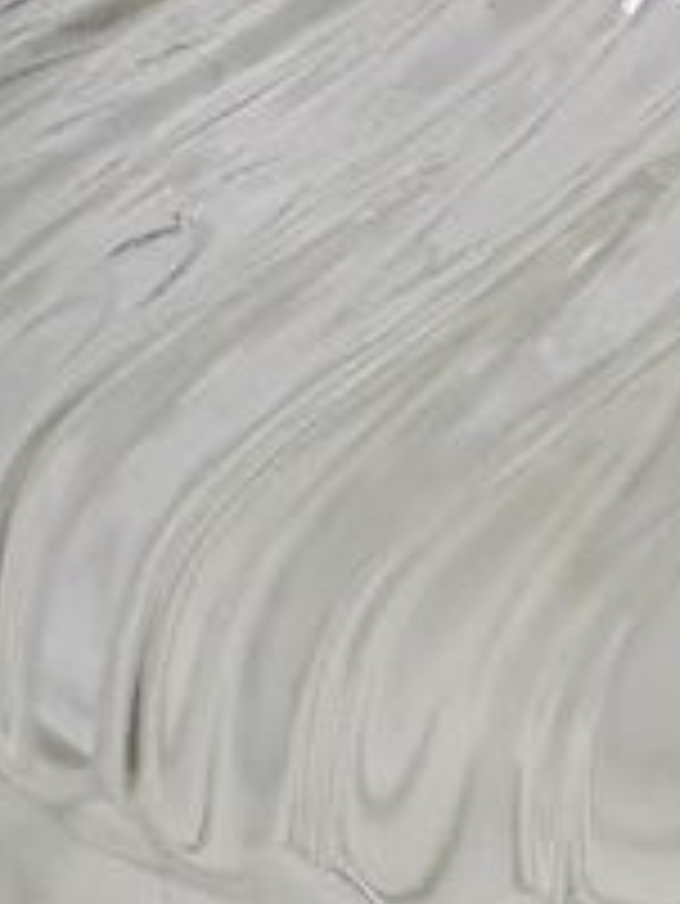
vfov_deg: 13.0
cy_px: 382
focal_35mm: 152
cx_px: 862
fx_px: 3977
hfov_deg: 9.6
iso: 100
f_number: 4
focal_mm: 6.1
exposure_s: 1/80
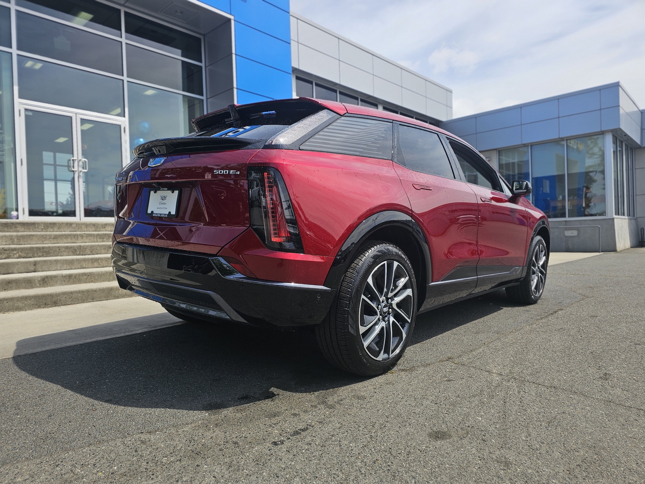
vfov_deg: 58.9
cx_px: 322
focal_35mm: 23
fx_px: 429
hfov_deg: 73.9
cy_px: 242
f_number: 1.7
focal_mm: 6.3
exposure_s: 1/684
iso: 10
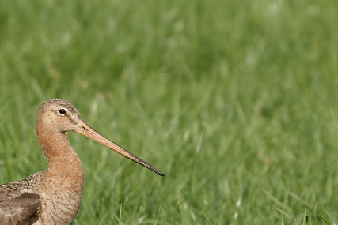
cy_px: 267
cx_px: -3
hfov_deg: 1.4
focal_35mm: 1475
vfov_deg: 0.9
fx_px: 13853
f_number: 7.1
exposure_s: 1/500
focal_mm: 400
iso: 250
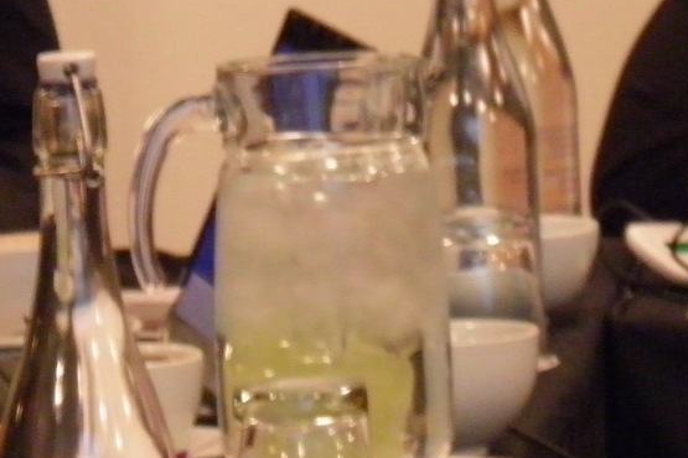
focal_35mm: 486
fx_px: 9287
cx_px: 298
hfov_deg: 4.2
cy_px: -118
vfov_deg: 2.8
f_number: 4.1
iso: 400
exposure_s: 1/13
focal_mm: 29.2
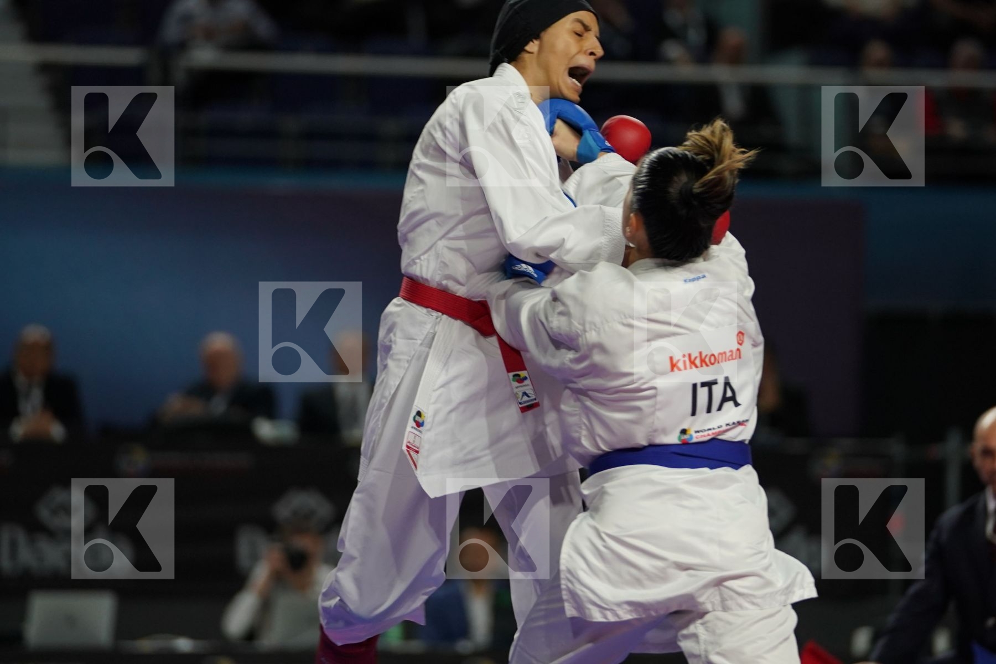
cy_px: 332
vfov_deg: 5.5
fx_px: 6916
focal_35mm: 250
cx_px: 498
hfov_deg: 8.2
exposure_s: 1/1000
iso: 1000
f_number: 2.8
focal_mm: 167
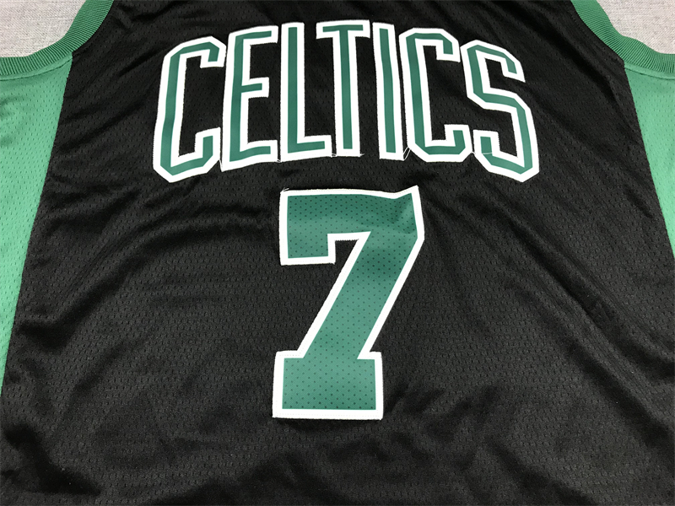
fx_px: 546
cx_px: 338
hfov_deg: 63.4
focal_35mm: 28
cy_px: 253
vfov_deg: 49.7
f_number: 1.8
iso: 40
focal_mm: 3.99
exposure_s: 1/33
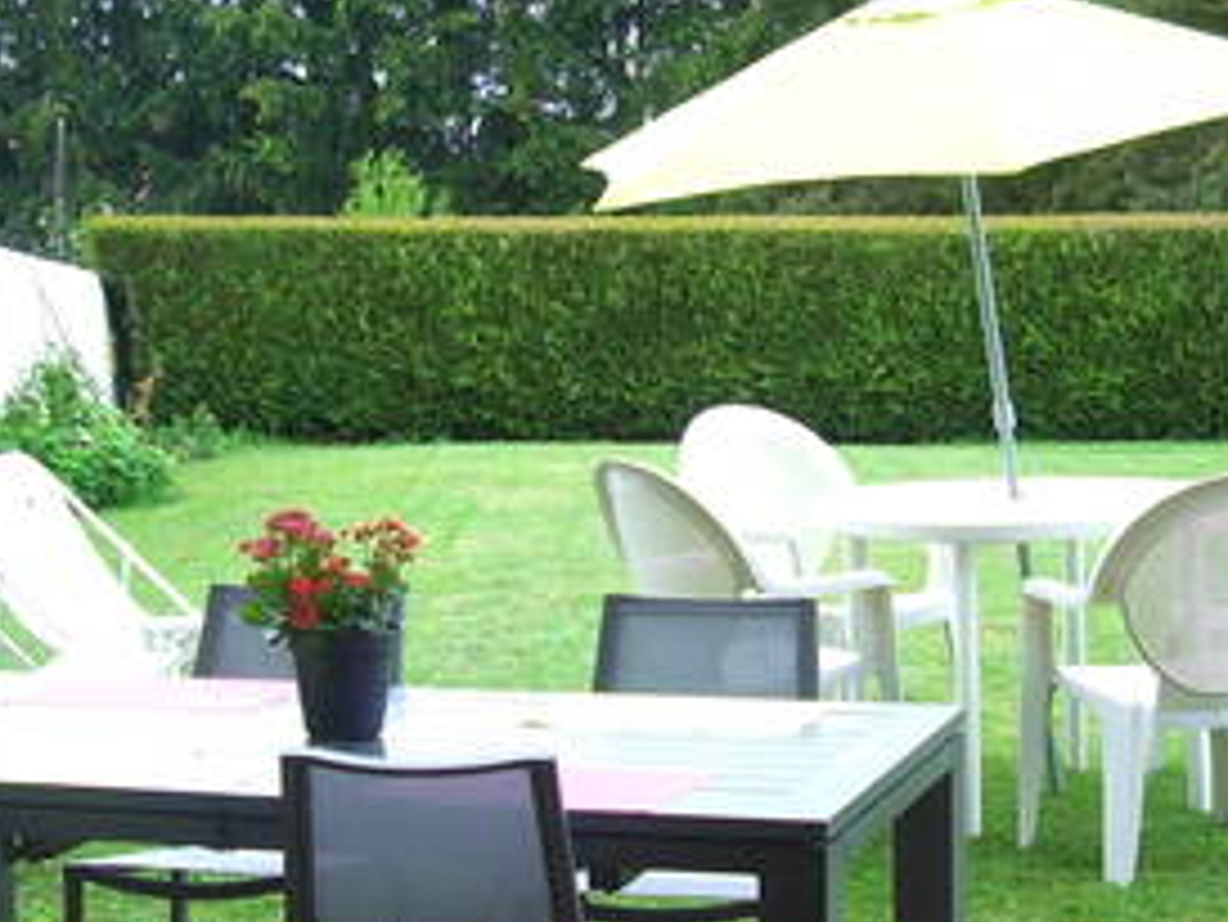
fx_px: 3904
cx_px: 814
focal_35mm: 110
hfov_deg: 17.8
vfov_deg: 13.5
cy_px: 594
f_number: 2.8
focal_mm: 7.9
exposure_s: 1/60
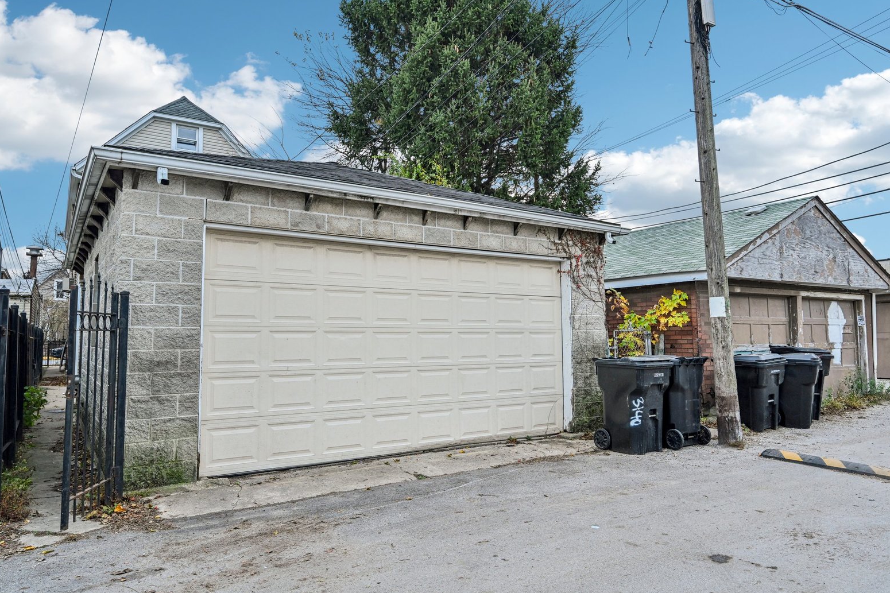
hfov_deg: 76.1
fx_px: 569
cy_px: 289
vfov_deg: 55.1
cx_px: 459
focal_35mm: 23
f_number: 8
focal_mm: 22
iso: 800
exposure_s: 1/200
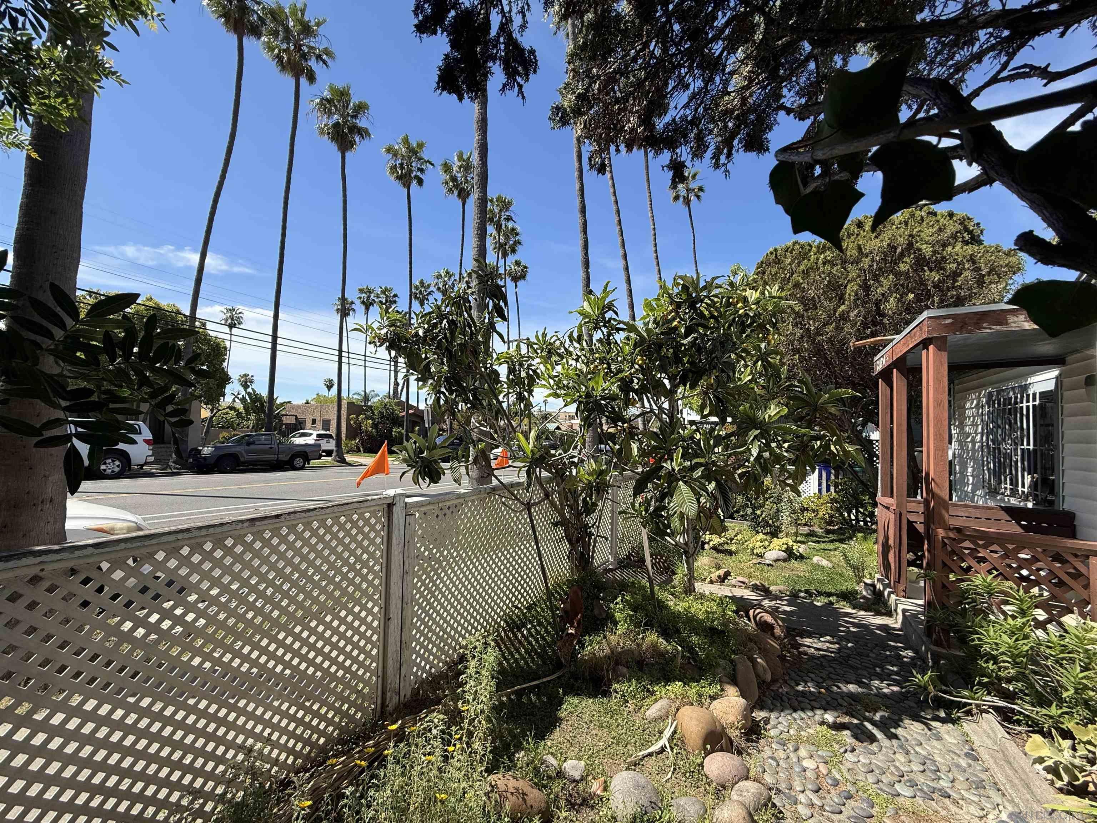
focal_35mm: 14
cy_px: 412
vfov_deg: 85.7
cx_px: 548
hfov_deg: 102.1
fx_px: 444
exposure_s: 1/1285
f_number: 2.2
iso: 50
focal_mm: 2.22
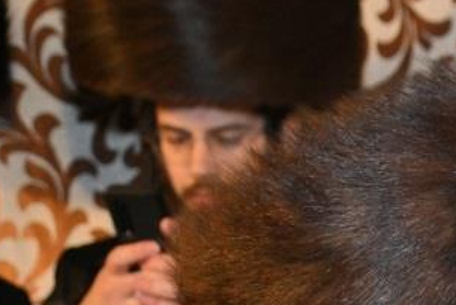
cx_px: 702
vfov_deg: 10.3
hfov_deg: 14.8
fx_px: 1622
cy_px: 474
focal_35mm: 128
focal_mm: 38
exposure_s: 1/200
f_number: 4
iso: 1000
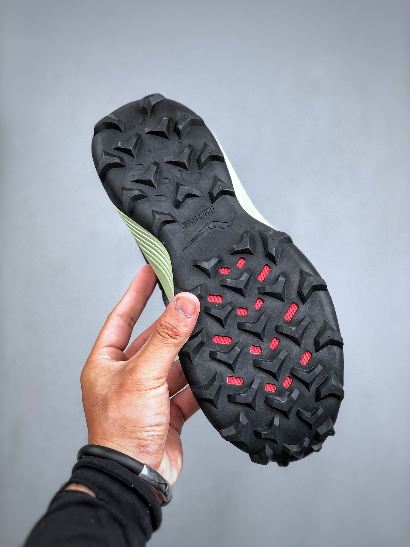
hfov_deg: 25.7
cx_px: 205
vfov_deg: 33.8
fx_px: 900
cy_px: 274
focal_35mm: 57
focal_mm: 6.6
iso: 20
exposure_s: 1/33
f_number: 2.8
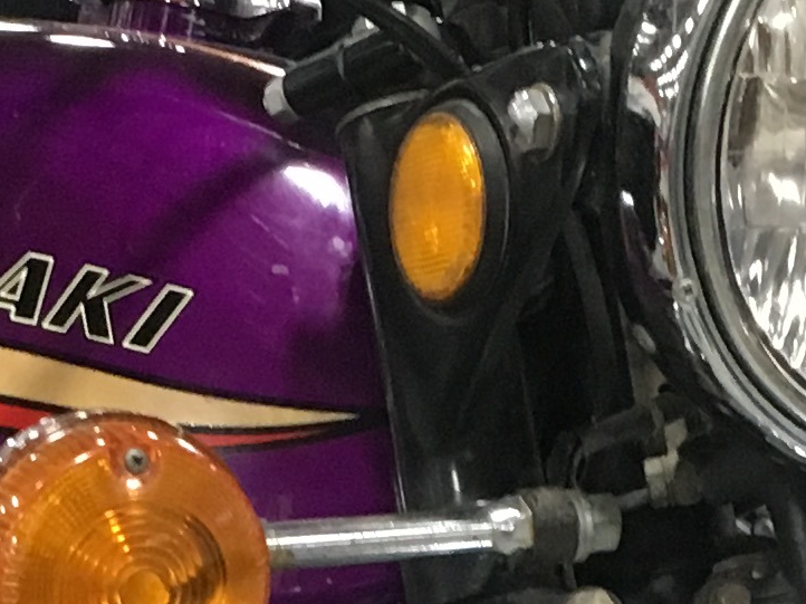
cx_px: 380
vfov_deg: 8.8
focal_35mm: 162
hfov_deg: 12.2
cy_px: 1020
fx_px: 3771
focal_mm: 4.15
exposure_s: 1/24
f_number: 2.2
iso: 200
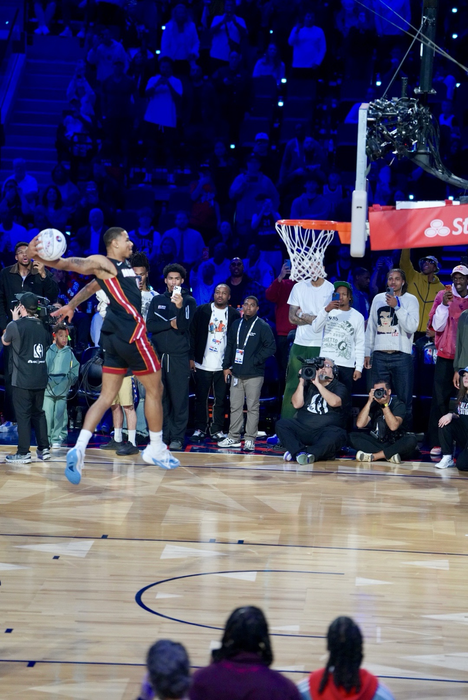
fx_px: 2764
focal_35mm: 142
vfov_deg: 14.4
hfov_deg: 9.7
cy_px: 350
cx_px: 234
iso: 3200
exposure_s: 1/1600
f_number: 2.8
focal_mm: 142
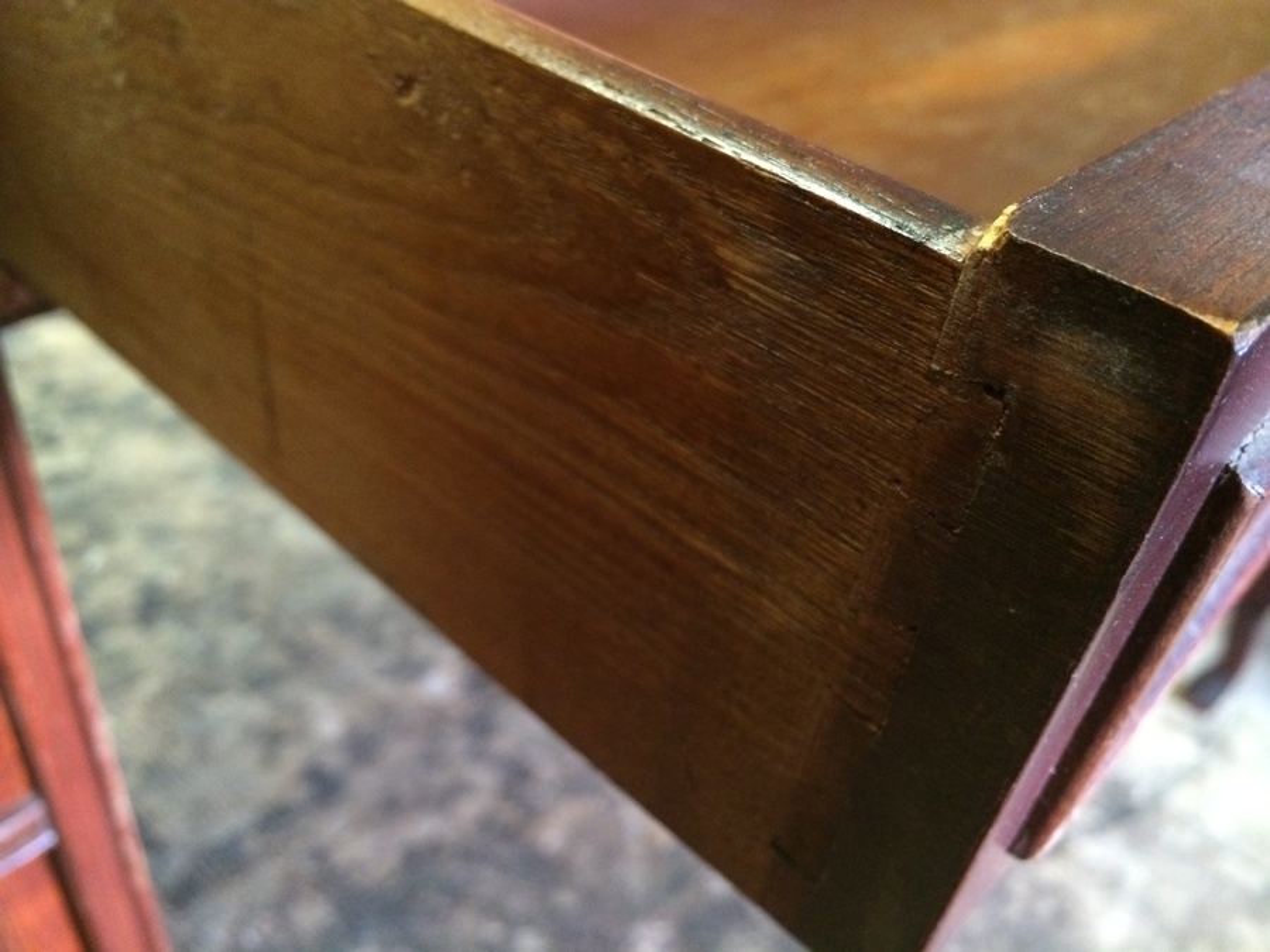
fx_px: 1101
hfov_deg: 60.0
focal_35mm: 30
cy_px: 476
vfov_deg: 46.8
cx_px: 635
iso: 500
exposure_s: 1/15
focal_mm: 4.12
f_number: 2.2
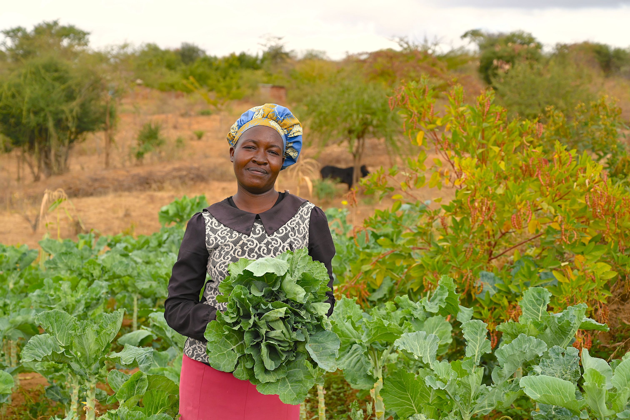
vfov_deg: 21.9
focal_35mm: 62
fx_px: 1085
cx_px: 315
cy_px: 210
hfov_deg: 32.4
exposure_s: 1/200
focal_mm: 62
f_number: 5.6
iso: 100
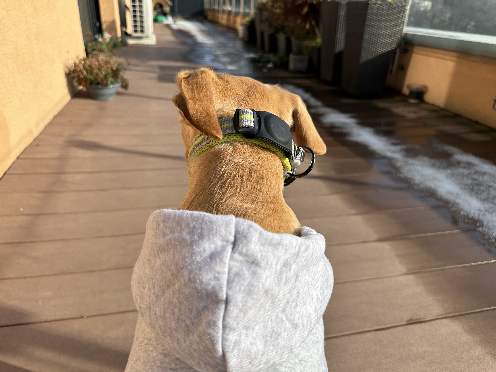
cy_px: 186
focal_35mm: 24
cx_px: 248
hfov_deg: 71.6
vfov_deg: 56.8
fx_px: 344
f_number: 1.78
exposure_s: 1/3356
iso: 80
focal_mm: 6.86
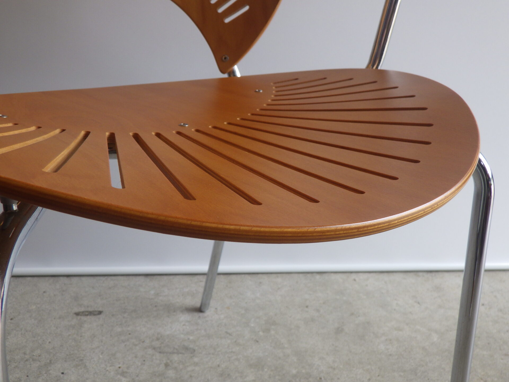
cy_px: 191
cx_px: 254
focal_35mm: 34
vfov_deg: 41.8
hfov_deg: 54.0
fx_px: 500
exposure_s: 1/160
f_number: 3.8
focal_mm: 6.1
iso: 125
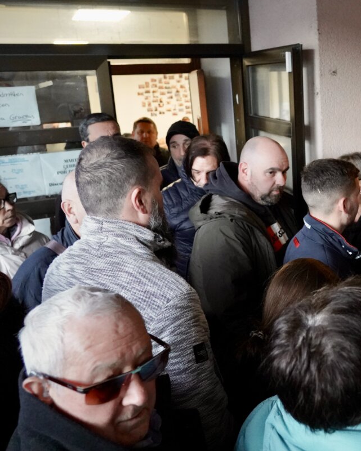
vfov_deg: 50.3
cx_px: 342
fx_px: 481
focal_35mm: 36
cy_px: 214
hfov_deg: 37.7
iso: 10000
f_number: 4
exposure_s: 1/160
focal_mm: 24
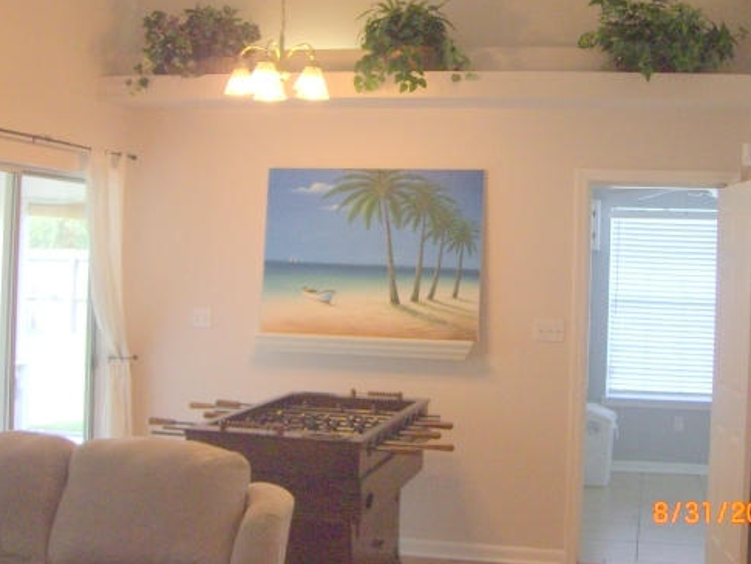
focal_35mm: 50
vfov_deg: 29.0
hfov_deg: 38.0
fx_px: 1085
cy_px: 218
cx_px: 465
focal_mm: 6.2
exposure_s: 1/125
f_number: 2.7
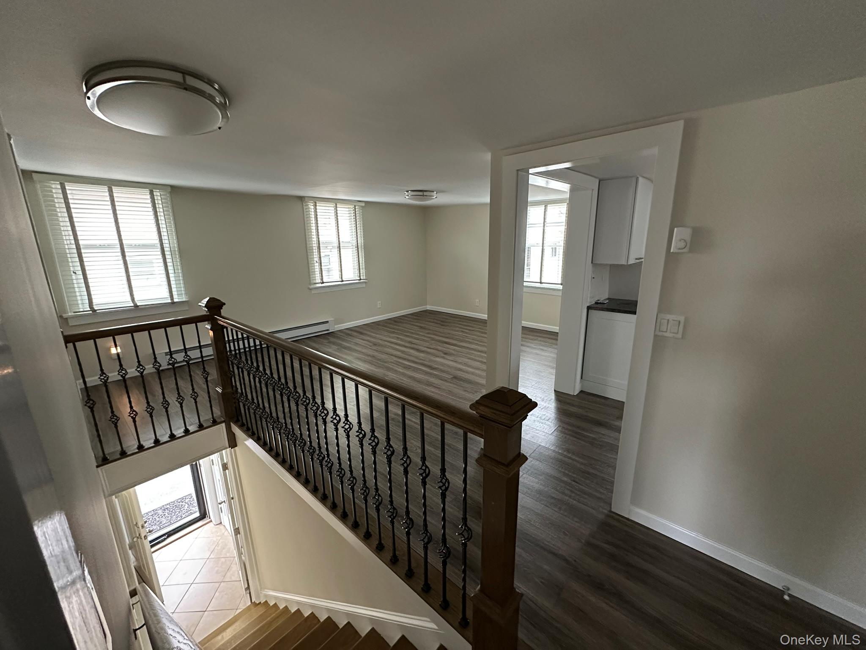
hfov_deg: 102.1
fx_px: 350
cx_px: 433
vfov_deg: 85.7
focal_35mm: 14
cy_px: 325
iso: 640
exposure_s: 1/60
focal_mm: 2.22
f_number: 2.2
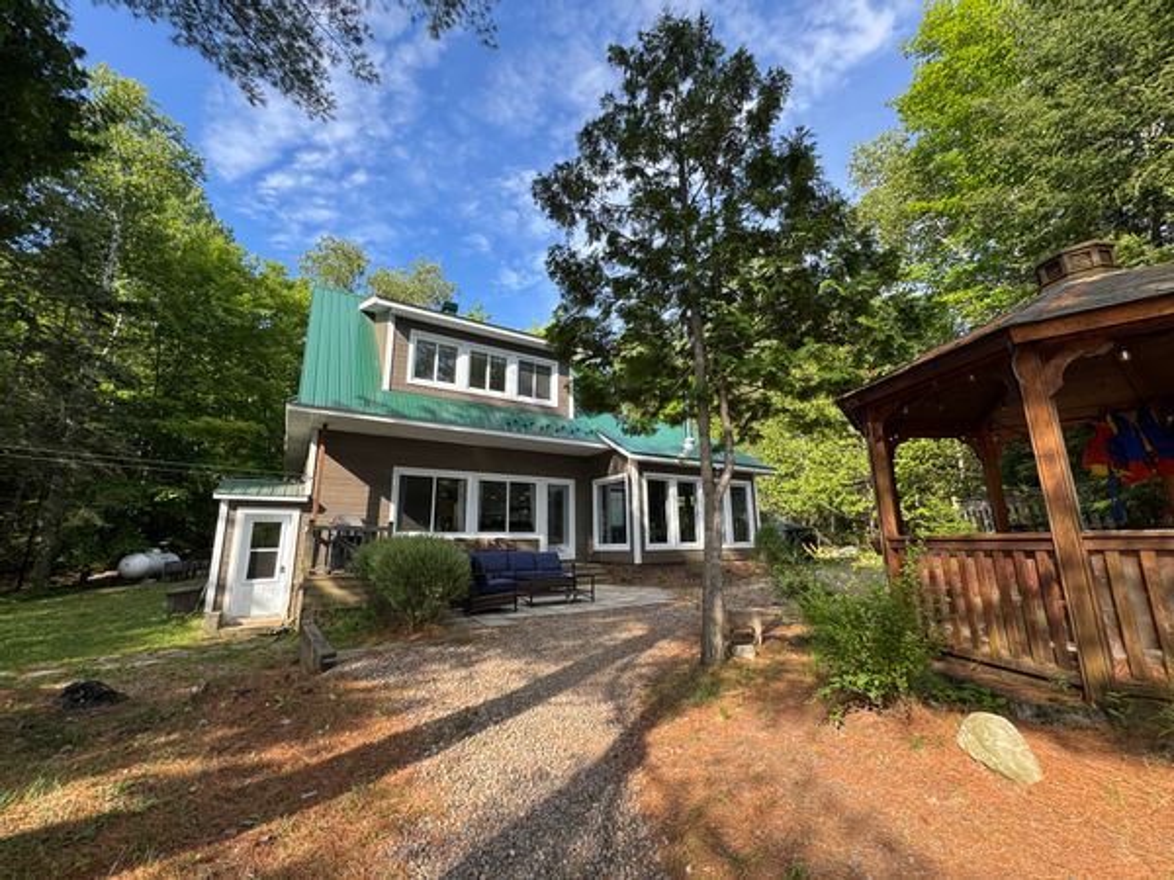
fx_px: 475
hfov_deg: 102.1
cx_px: 587
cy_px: 440
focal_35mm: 14
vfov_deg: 85.7
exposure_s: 1/383
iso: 40
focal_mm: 2.22
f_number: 2.2
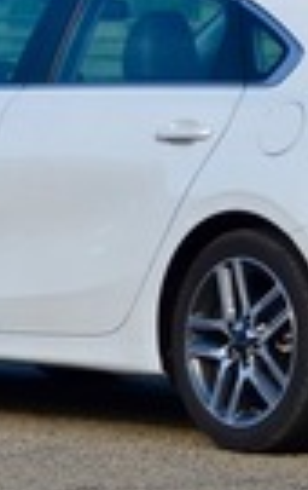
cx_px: 315
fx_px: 4943
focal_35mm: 370
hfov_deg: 3.6
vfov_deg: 5.7
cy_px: 216
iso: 200
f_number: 6.3
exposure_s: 1/640
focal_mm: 82
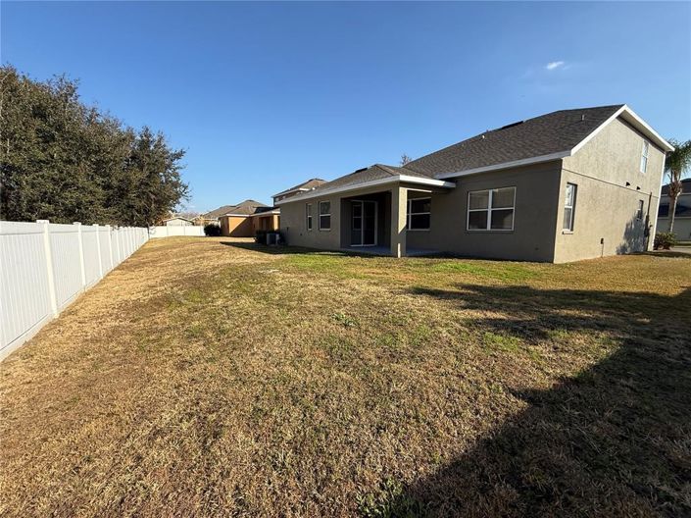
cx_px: 346
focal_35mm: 14
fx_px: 279
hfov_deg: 102.1
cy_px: 259
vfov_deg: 85.6
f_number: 2.2
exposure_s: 1/1339
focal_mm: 2.22
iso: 50
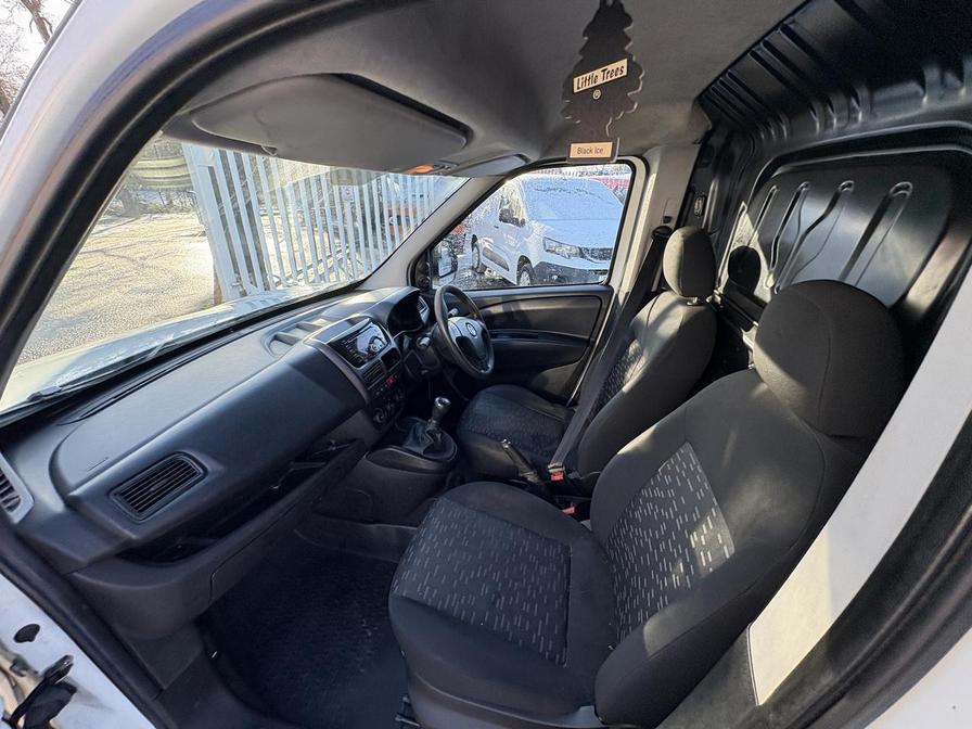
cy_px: 364
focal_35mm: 14
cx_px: 486
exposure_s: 1/136
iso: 125
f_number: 2.2
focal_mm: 2.22
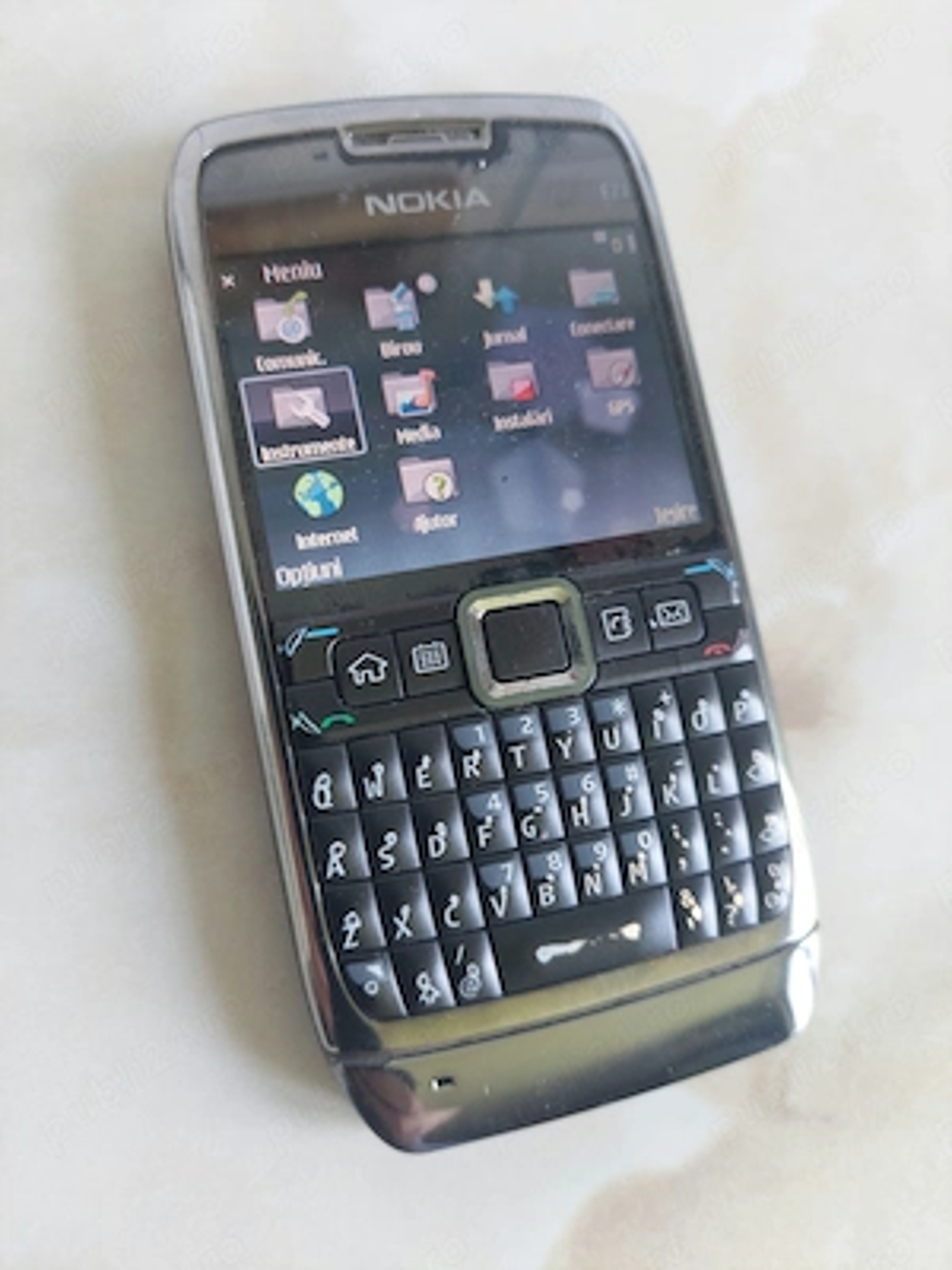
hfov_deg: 56.8
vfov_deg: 71.6
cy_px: 635
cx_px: 476
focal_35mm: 24
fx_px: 880
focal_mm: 5.23
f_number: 1.8
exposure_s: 1/60.2
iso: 200
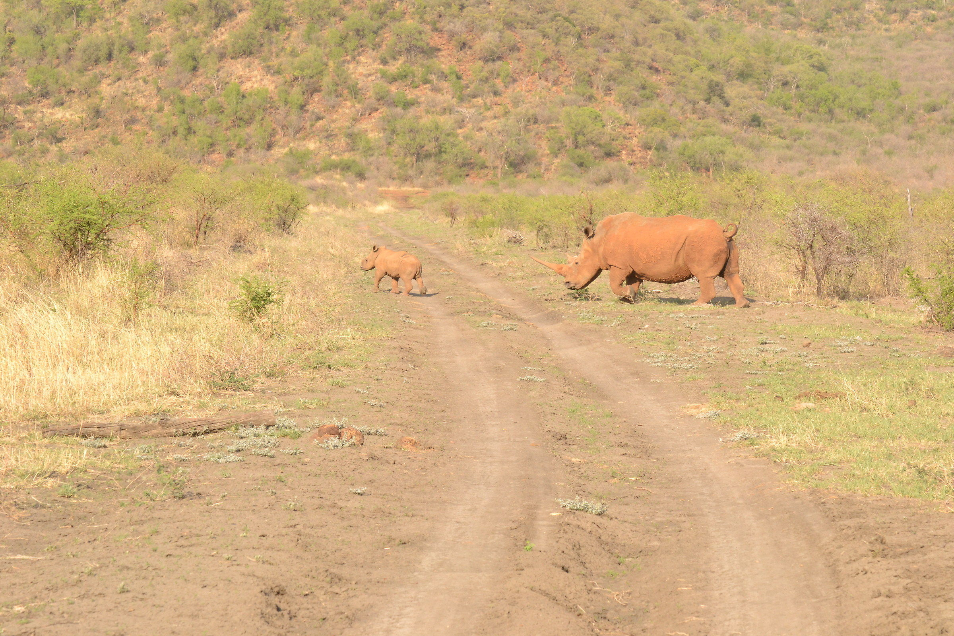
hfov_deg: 13.4
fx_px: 4054
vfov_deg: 9.0
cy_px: 318
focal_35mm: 153
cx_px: 477
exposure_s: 1/320
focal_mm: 102
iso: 800
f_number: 14
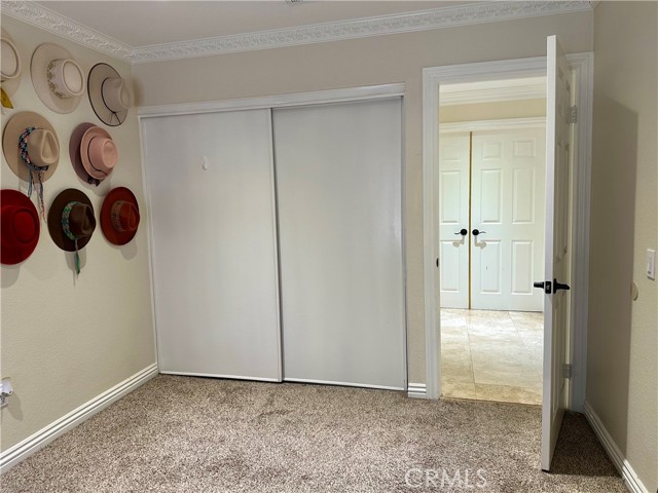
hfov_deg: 71.6
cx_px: 329
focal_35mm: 24
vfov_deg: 56.8
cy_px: 246
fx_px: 456
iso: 160
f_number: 1.78
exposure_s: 1/60
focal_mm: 6.86
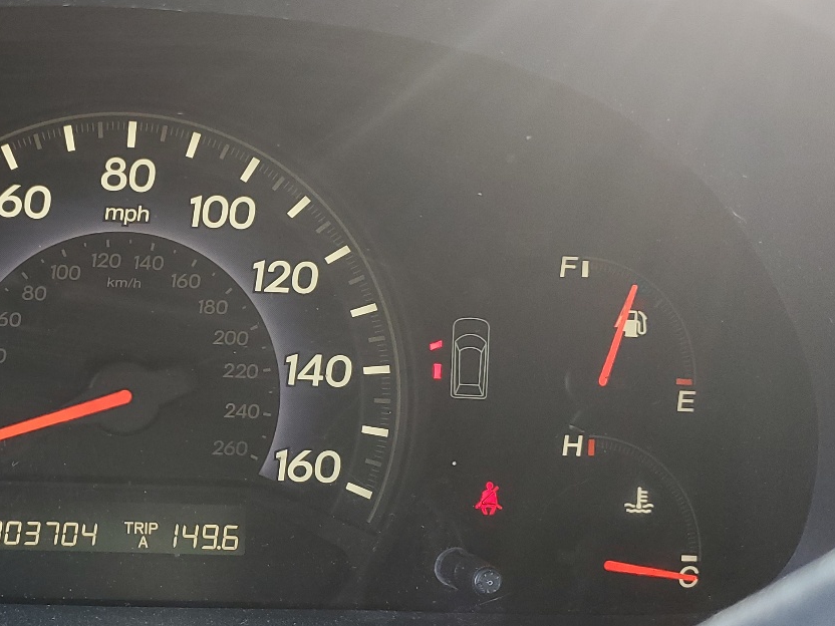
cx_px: 110
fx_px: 1206
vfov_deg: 29.1
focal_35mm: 50
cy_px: 312
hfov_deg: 36.2
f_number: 1.5
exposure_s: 1/120
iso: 75
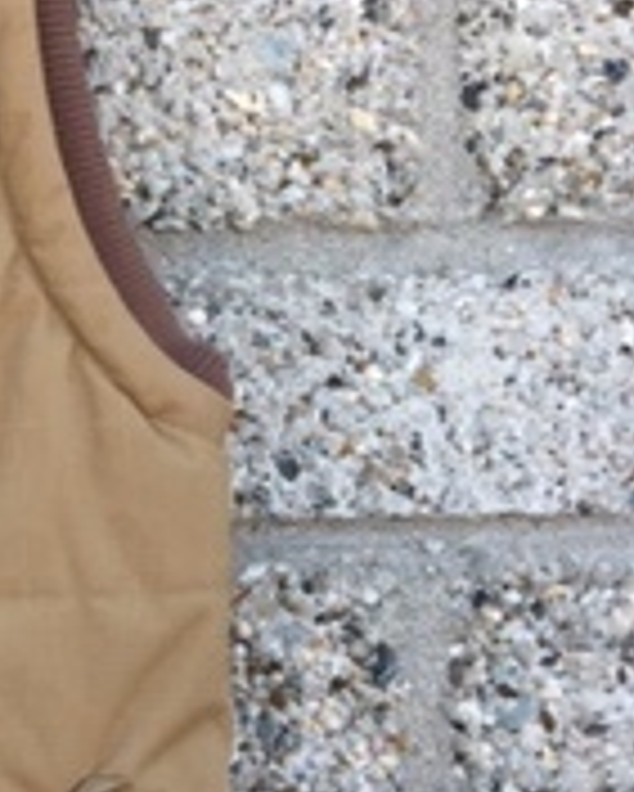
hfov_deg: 13.7
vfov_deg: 18.6
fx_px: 2414
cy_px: 432
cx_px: -441
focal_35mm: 103
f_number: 2.2
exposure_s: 1/169
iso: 32
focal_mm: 4.15
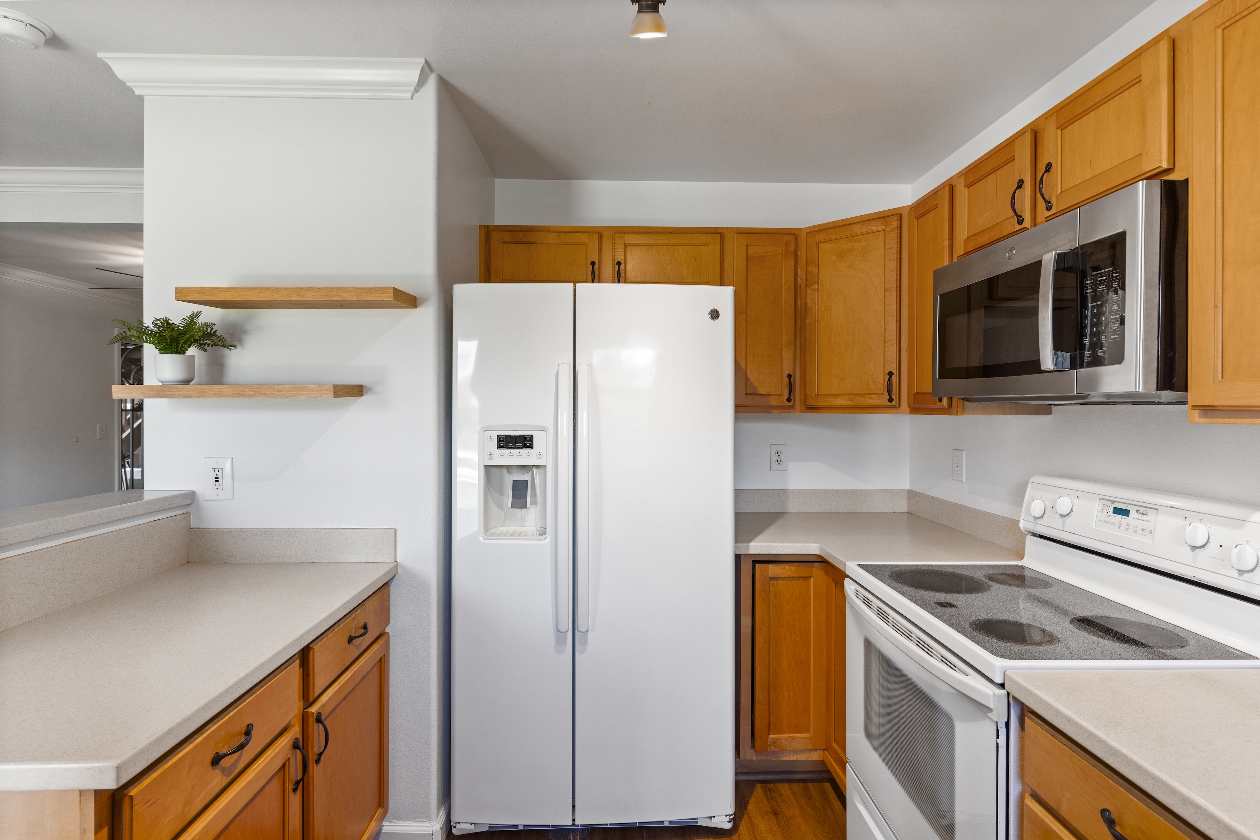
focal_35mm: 17
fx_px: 595
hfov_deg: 93.3
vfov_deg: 70.4
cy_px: 420
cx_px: 630
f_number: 8
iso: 100
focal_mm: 17
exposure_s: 1/2
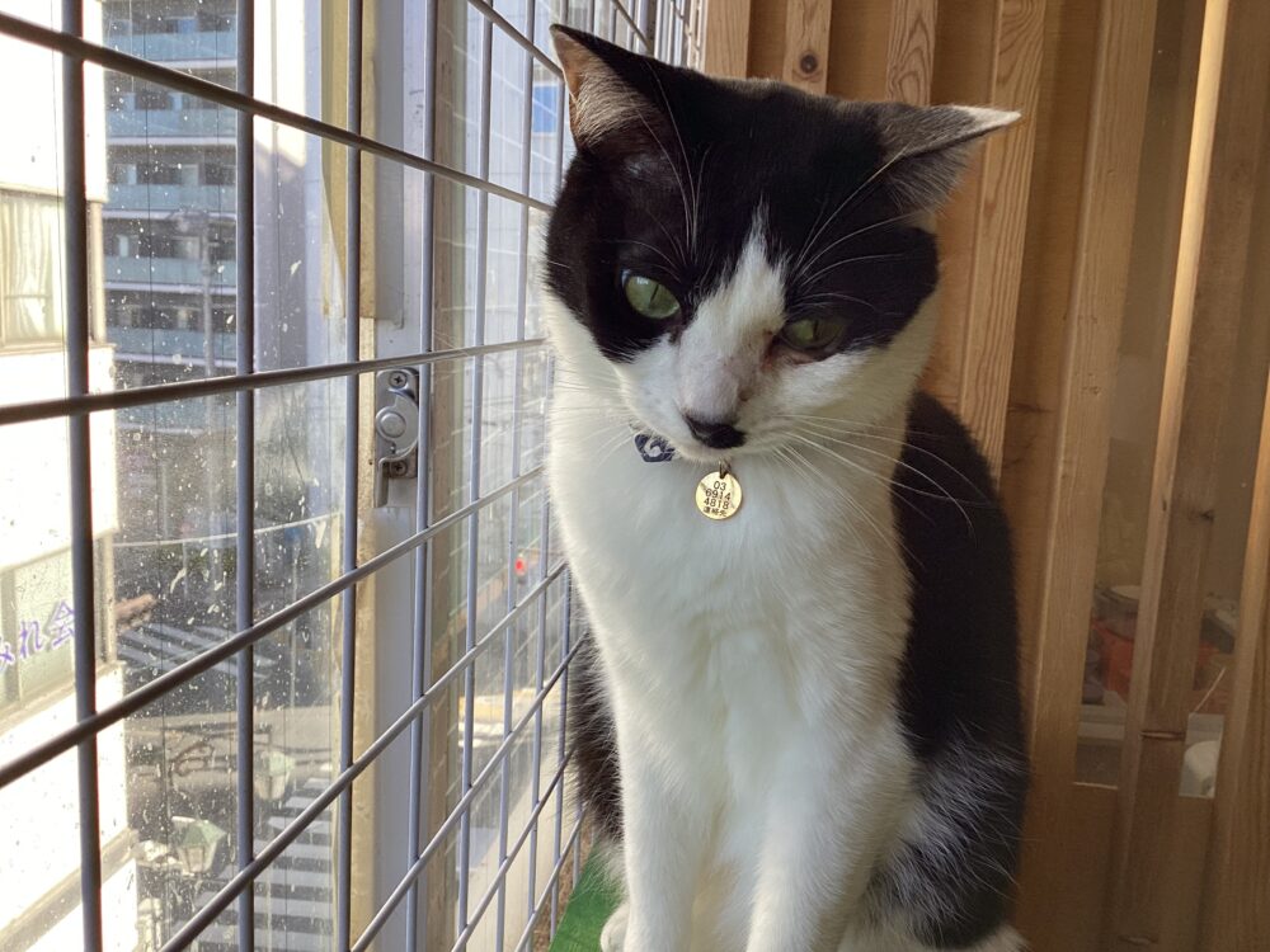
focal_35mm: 31
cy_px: 476
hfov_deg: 58.4
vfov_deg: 45.4
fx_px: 1137
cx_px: 635
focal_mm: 3.3
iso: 25
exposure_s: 1/121
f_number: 2.4
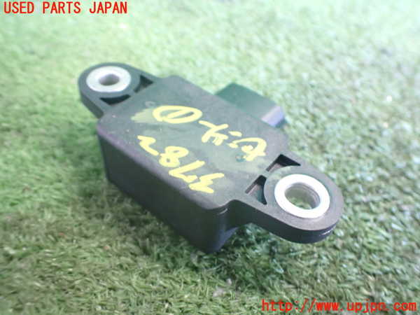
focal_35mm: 30
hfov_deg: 60.0
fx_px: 364
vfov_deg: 46.8
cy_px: 158
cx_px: 210
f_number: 2.3
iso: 1000
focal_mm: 5.4
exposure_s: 1/30
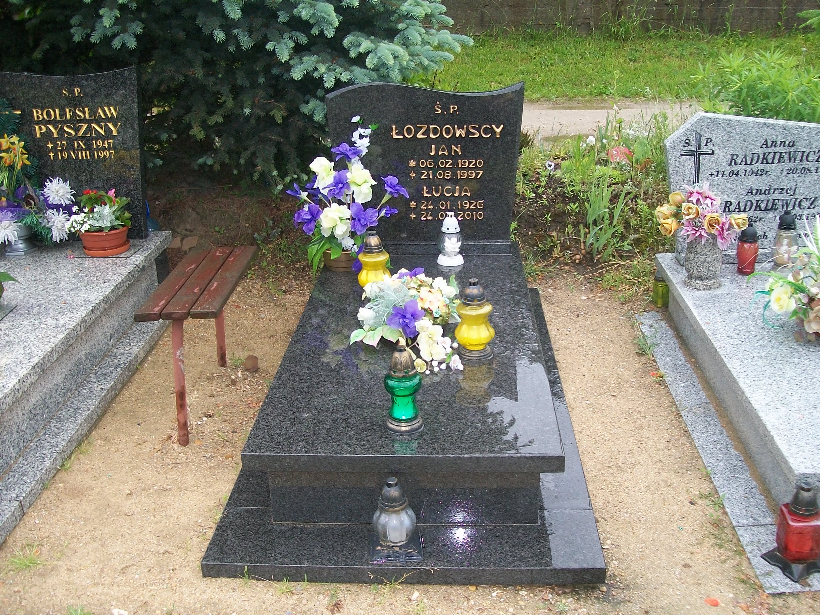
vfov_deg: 39.7
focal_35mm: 36
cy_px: 308
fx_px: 853
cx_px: 410
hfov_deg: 51.4
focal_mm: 6
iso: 80
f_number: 2.7
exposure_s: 1/160
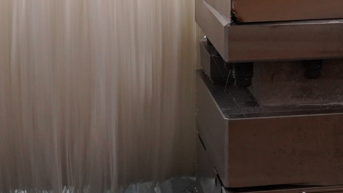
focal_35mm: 126
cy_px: -35
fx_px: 1146
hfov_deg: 16.4
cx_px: 397
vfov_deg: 9.5
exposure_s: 1/160
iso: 2000
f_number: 4
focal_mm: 24
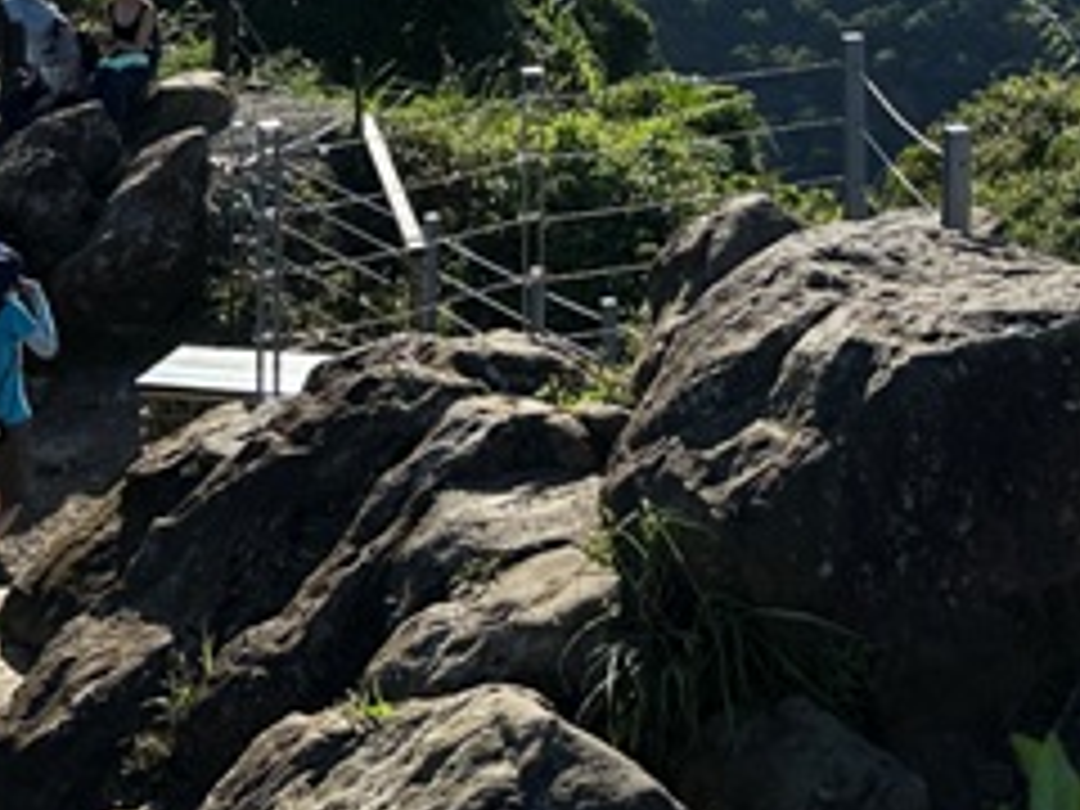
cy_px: -454
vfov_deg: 16.5
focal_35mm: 80
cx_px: 724
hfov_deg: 24.3
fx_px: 2496
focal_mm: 6.86
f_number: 1.78
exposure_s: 1/8929
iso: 80
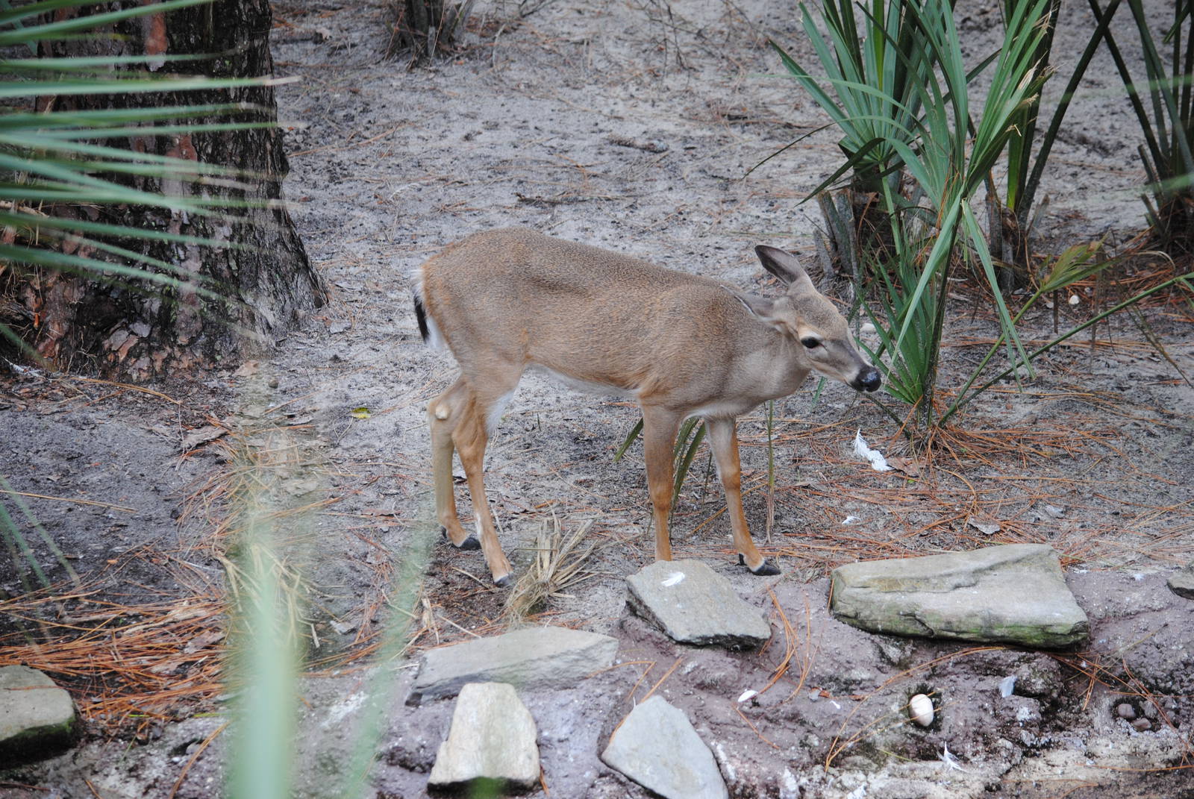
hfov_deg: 13.7
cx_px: 597
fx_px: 4981
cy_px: 400
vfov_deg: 9.2
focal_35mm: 150
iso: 320
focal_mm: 100
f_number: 4.8
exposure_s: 1/125
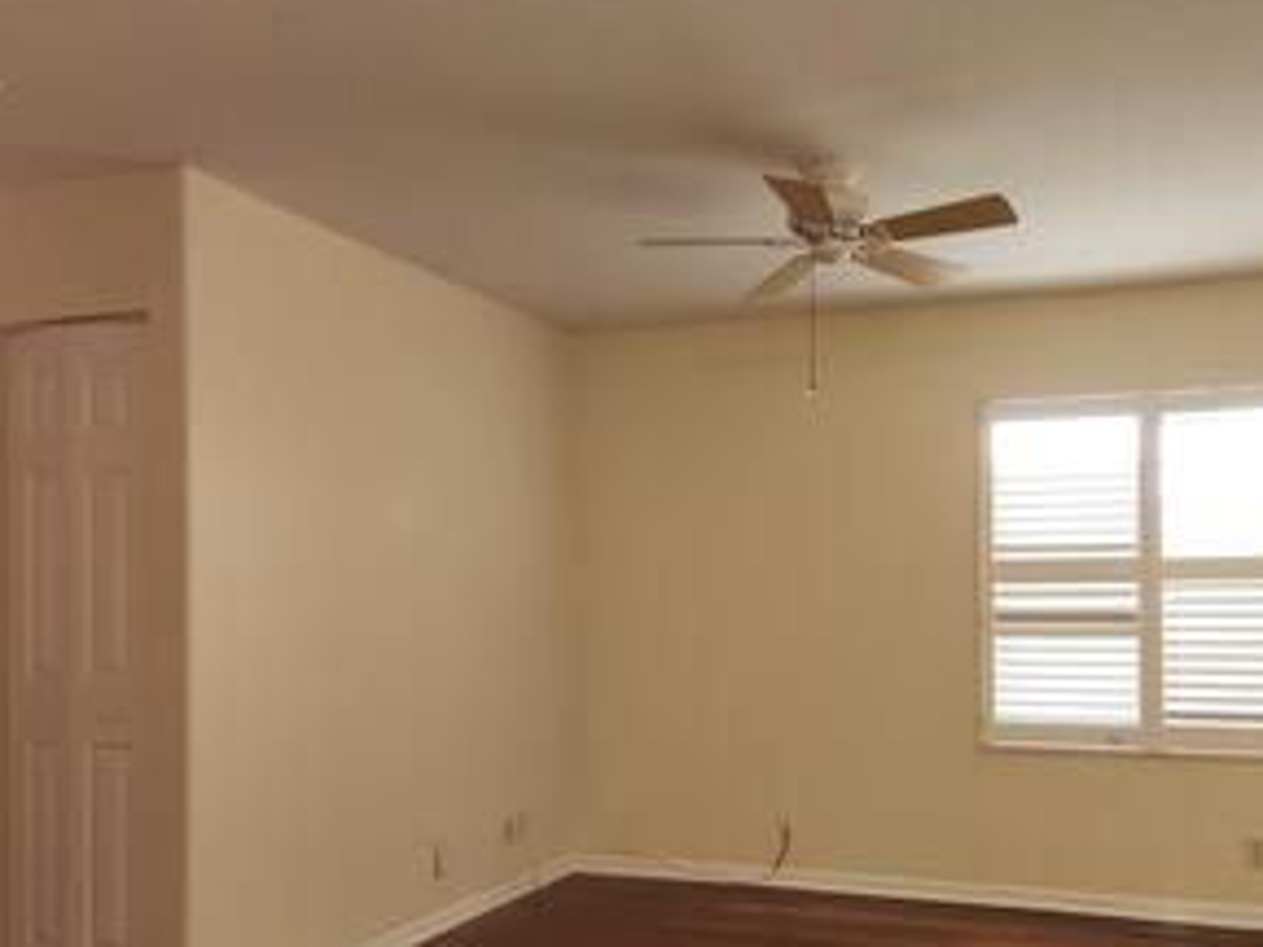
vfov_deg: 43.8
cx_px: 798
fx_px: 1168
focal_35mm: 32
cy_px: 592
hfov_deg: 56.1
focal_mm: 5.4
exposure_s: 1/60
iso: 125
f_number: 1.8
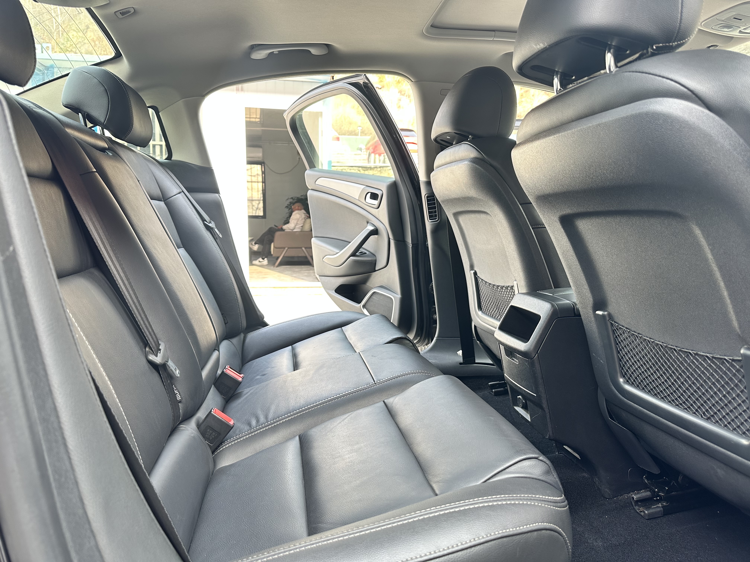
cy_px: 281
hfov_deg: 71.6
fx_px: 520
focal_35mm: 24
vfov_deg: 56.8
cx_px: 375
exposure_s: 1/121
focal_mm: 6.86
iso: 160
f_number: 1.78
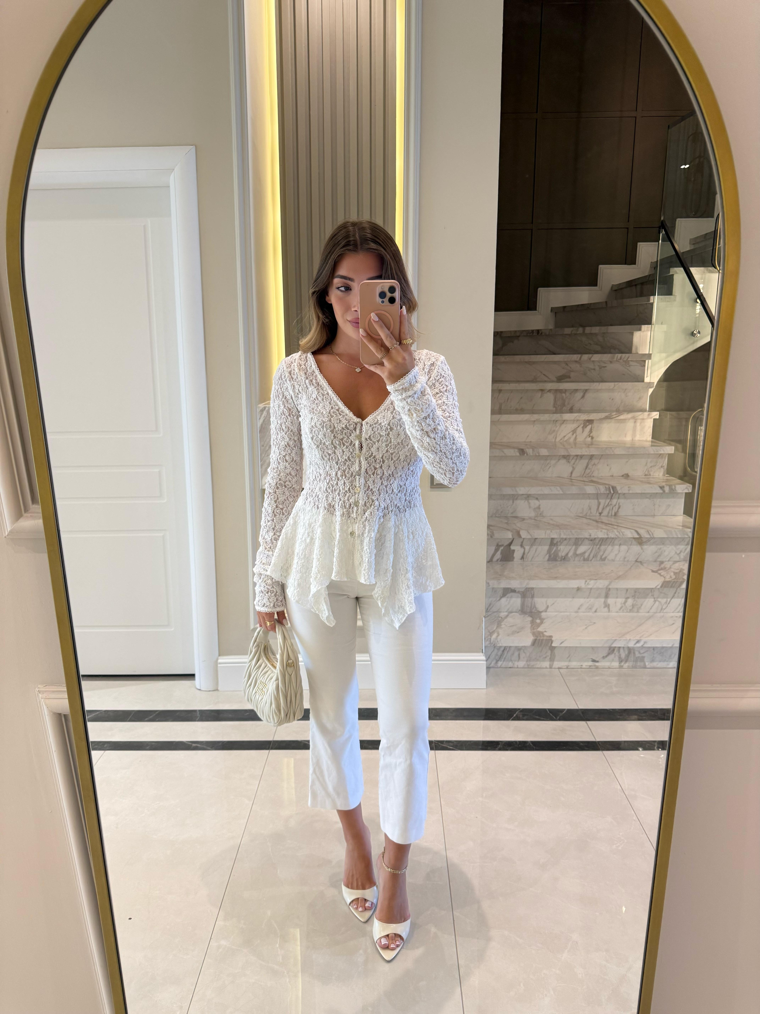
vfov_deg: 71.6
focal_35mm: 24
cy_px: 507
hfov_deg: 56.8
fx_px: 703
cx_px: 380
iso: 160
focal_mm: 6.76
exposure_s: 1/100
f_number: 1.78
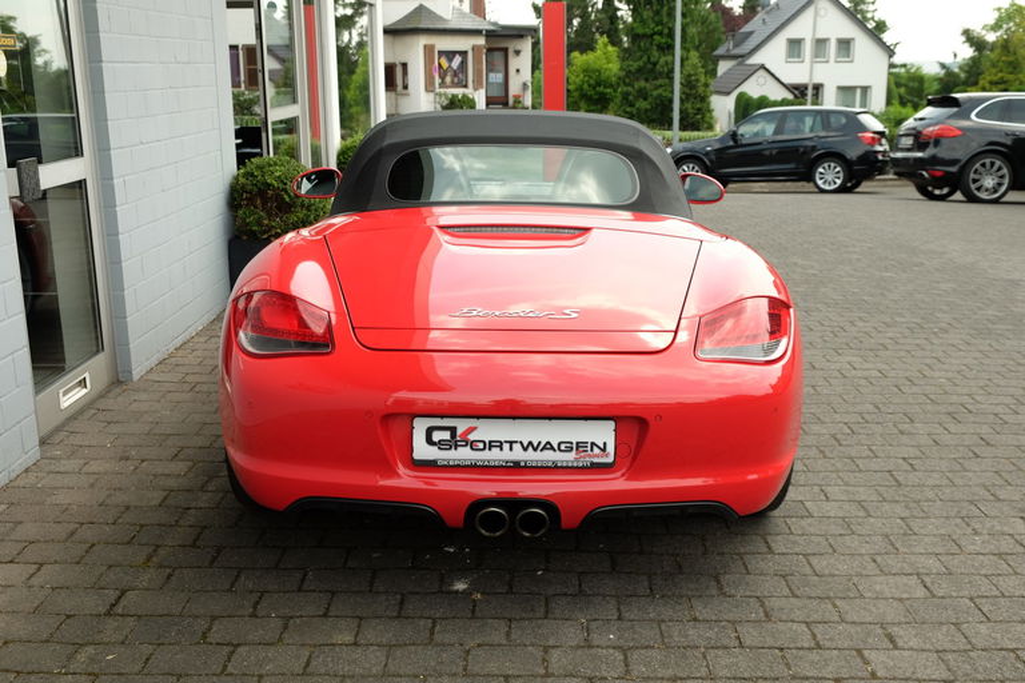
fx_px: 1082
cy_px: 342
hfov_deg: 50.7
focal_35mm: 38
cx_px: 512
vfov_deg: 35.1
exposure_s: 1/200
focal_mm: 25.4
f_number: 5.6
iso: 200
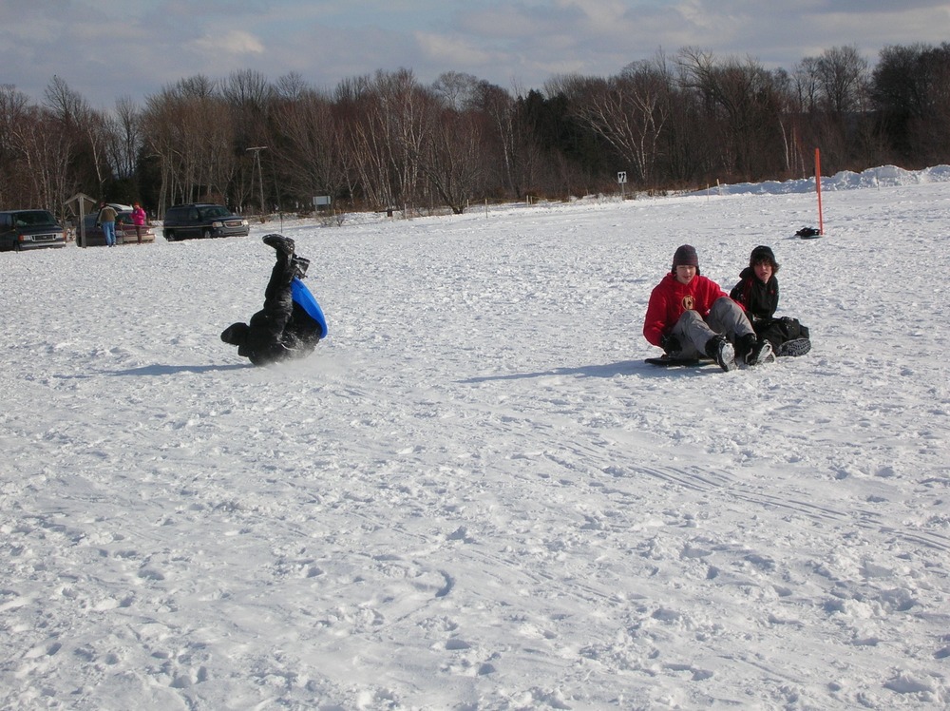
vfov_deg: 18.9
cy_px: 356
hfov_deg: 25.0
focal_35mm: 78
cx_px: 475
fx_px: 2139
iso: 50
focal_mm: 13
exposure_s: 1/1337
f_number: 4.1
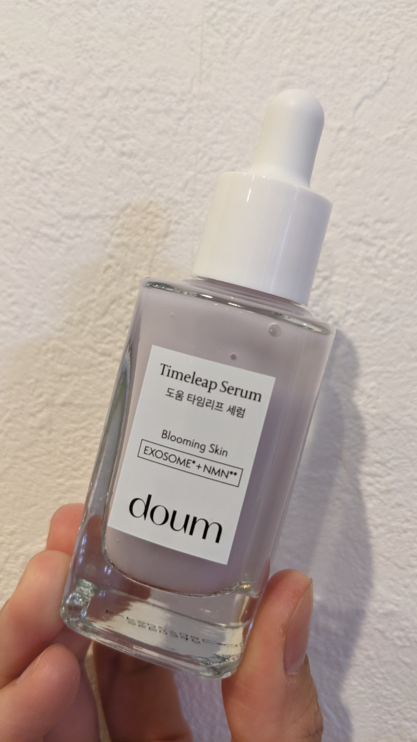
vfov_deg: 64.3
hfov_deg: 38.9
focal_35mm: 30
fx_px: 590
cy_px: 364
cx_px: 213
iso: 224
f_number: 1.73
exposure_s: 1/46.2
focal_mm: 4.38
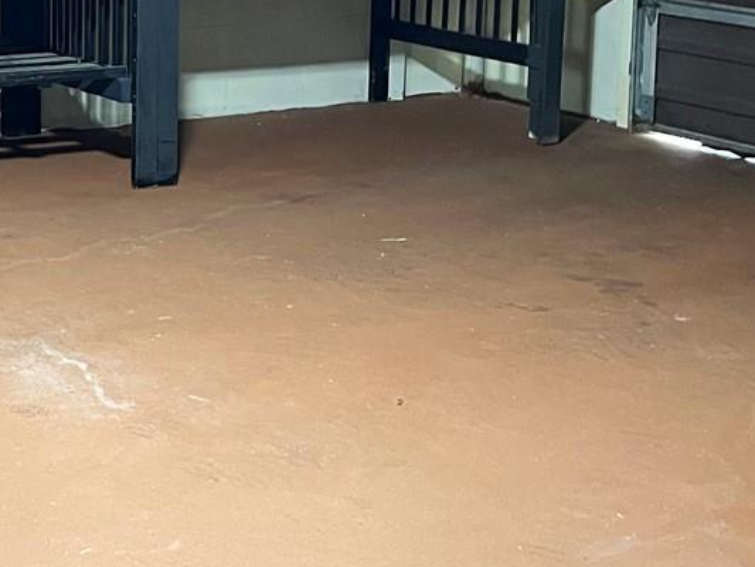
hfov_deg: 22.9
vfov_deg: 18.3
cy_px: -24
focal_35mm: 78
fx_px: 1702
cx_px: -159
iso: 500
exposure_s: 1/40
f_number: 1.6
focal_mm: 5.1
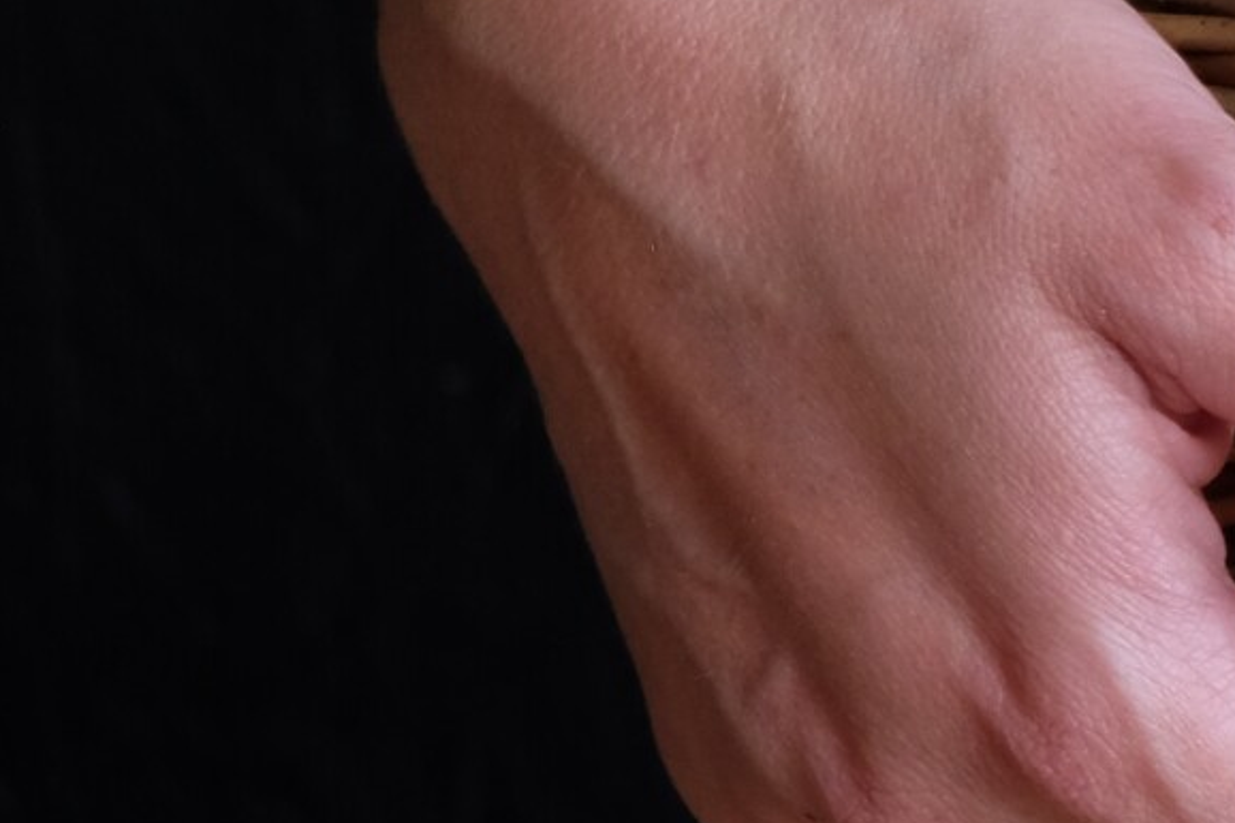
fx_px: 7750
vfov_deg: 6.0
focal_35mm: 226
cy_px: -315
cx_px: 2489
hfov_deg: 8.6
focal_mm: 34
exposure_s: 1/45
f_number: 5
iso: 800
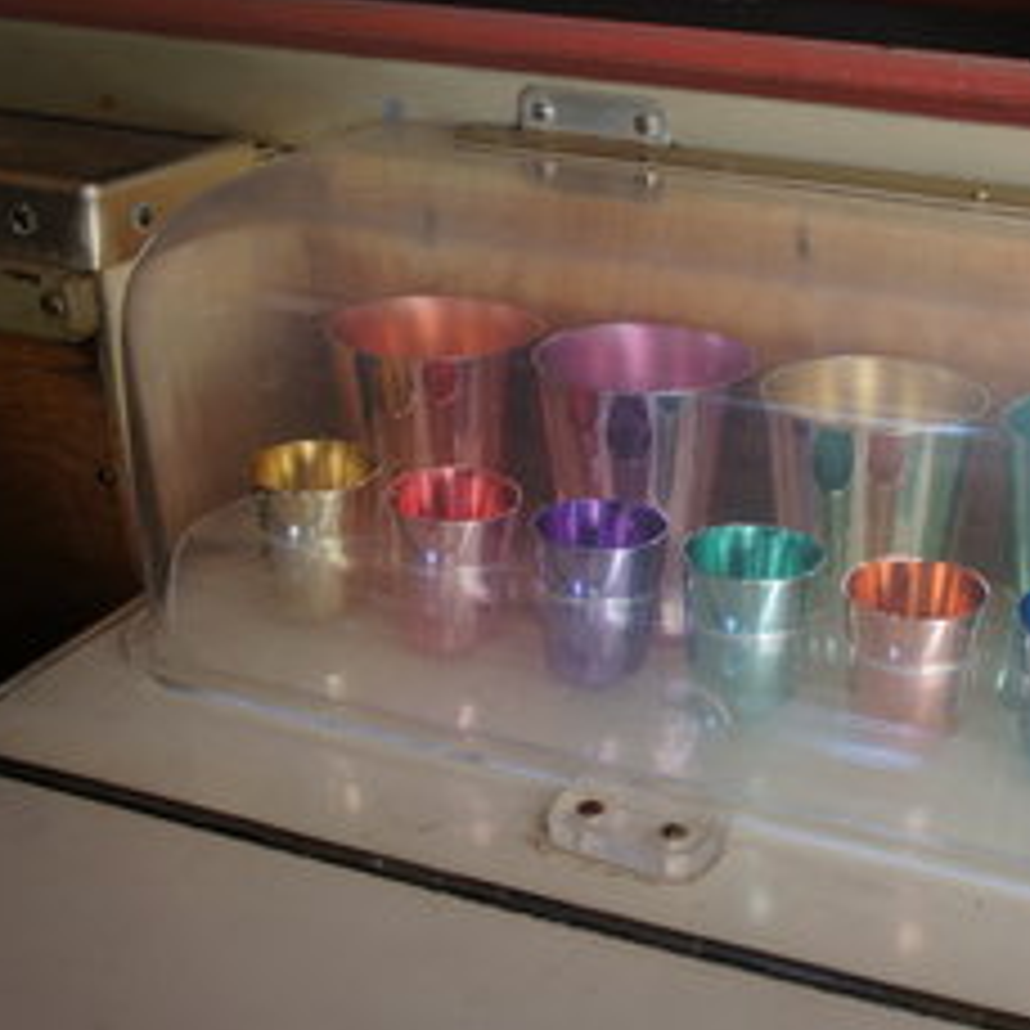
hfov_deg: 33.9
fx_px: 1650
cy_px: 513
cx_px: 778
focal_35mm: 49
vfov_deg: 34.7
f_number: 5.6
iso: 500
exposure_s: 1/40
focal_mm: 22
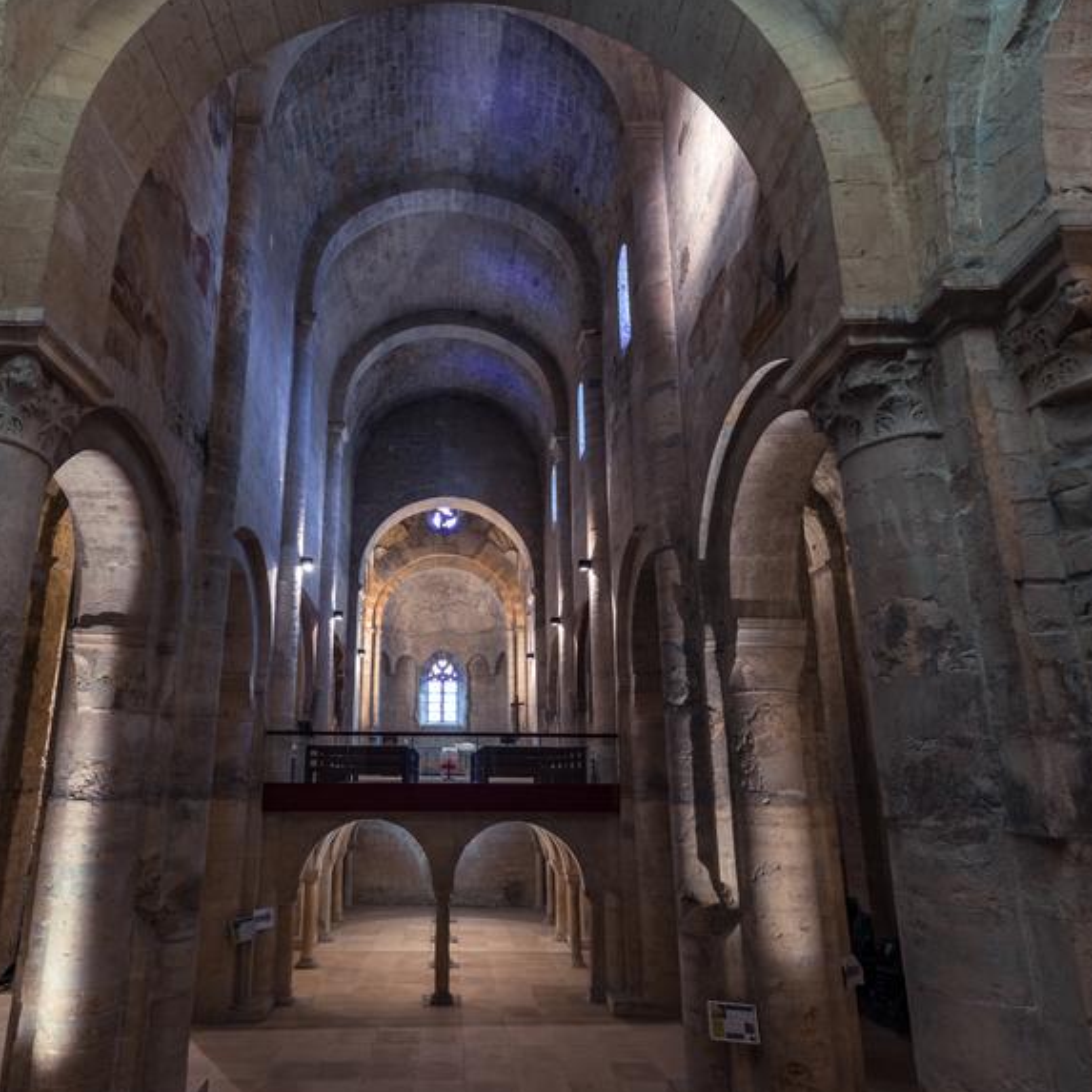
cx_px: 453
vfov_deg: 74.8
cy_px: 562
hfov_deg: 74.2
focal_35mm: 20
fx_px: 714
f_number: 11
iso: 100
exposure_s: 3
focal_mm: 15
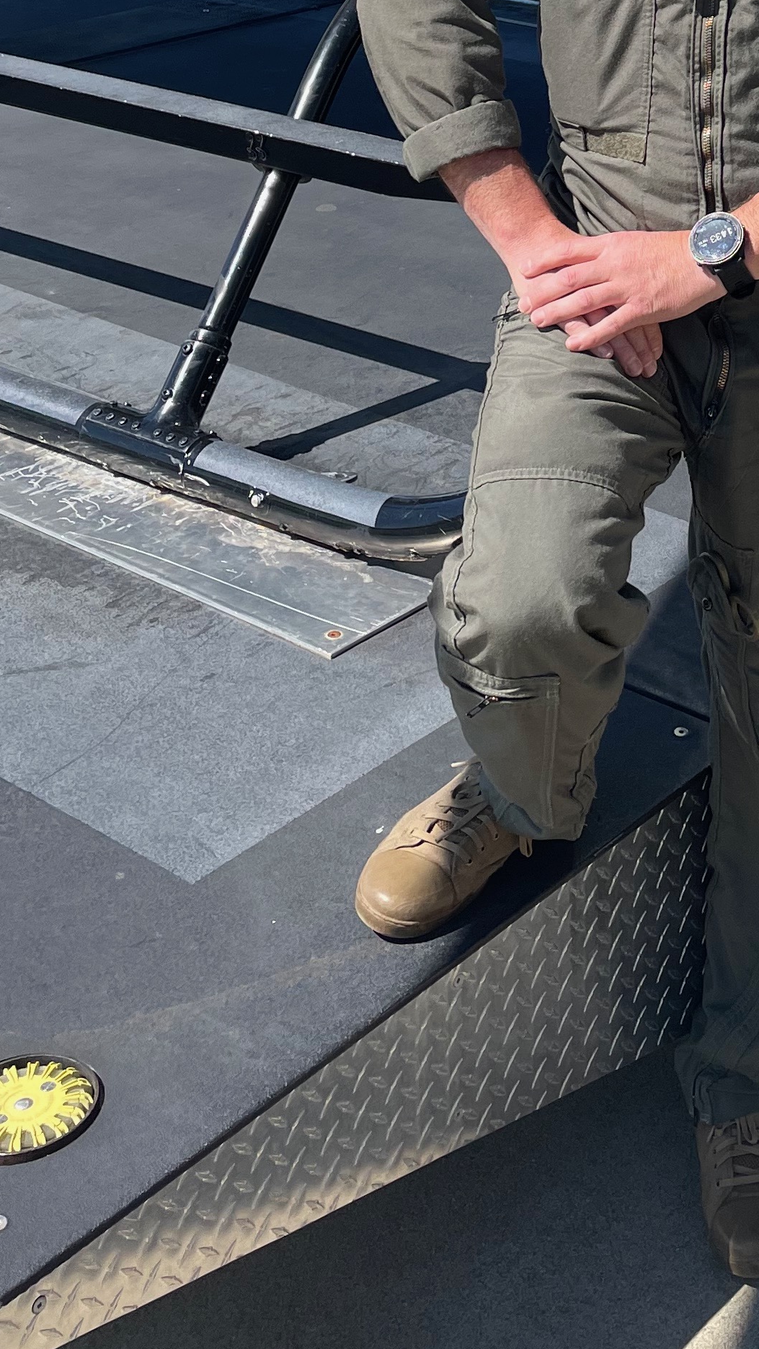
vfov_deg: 31.0
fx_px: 2183
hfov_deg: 19.0
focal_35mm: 61
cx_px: 812
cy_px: -96
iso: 32
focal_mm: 4.2
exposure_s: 1/2681
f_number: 1.6
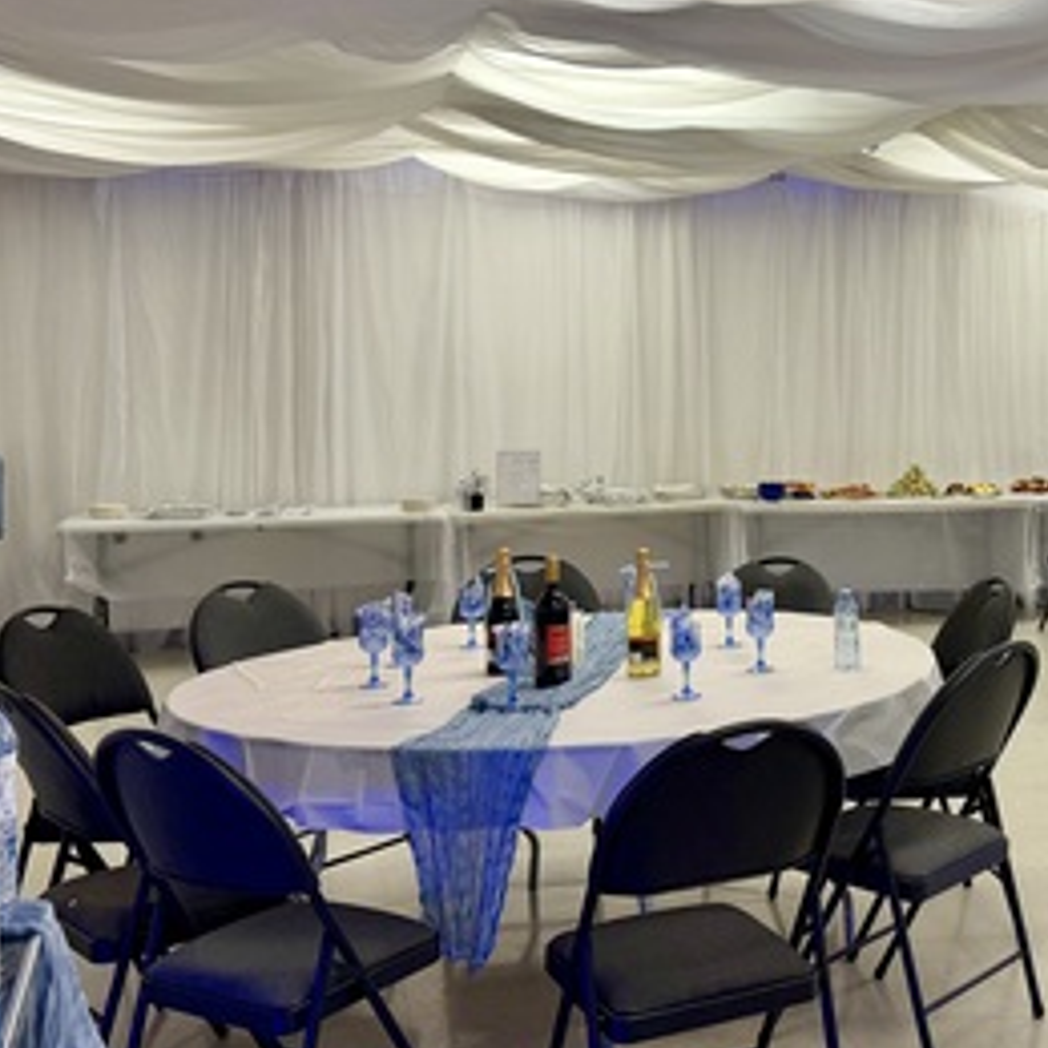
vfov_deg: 34.5
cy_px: 391
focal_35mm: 49
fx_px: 1678
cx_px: 943
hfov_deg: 32.9
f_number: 1.78
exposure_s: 1/148
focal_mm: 6.76
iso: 80
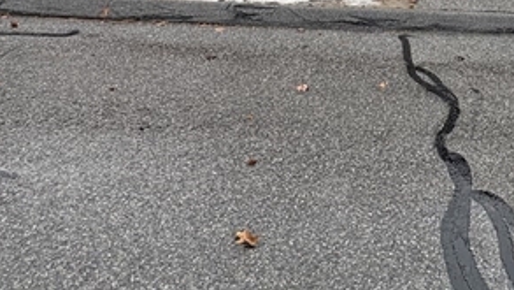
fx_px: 545
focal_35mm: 40
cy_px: -142
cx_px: 439
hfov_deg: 46.7
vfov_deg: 23.8
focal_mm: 2.22
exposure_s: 1/154
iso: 64
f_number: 2.2
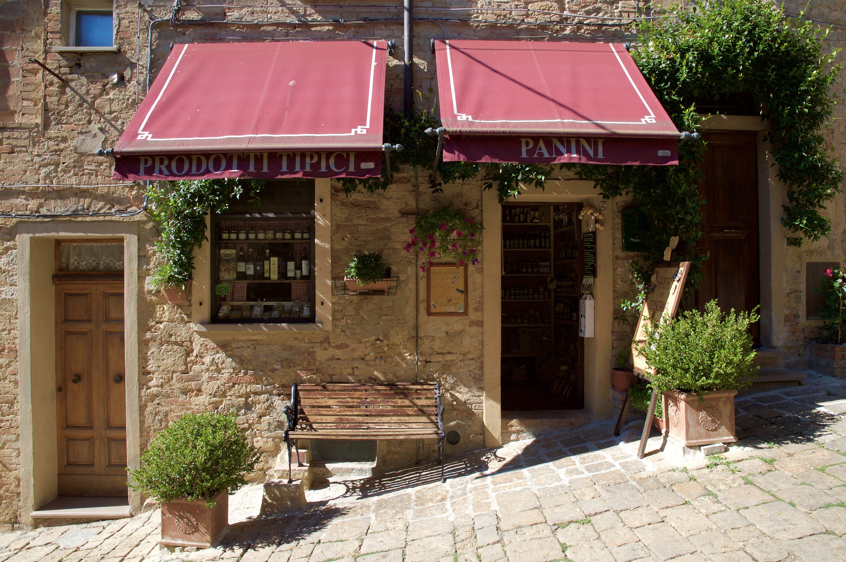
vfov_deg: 53.0
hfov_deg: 73.8
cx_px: 423
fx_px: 563
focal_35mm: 24
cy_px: 281
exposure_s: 1/160
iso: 100
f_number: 8
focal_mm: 16
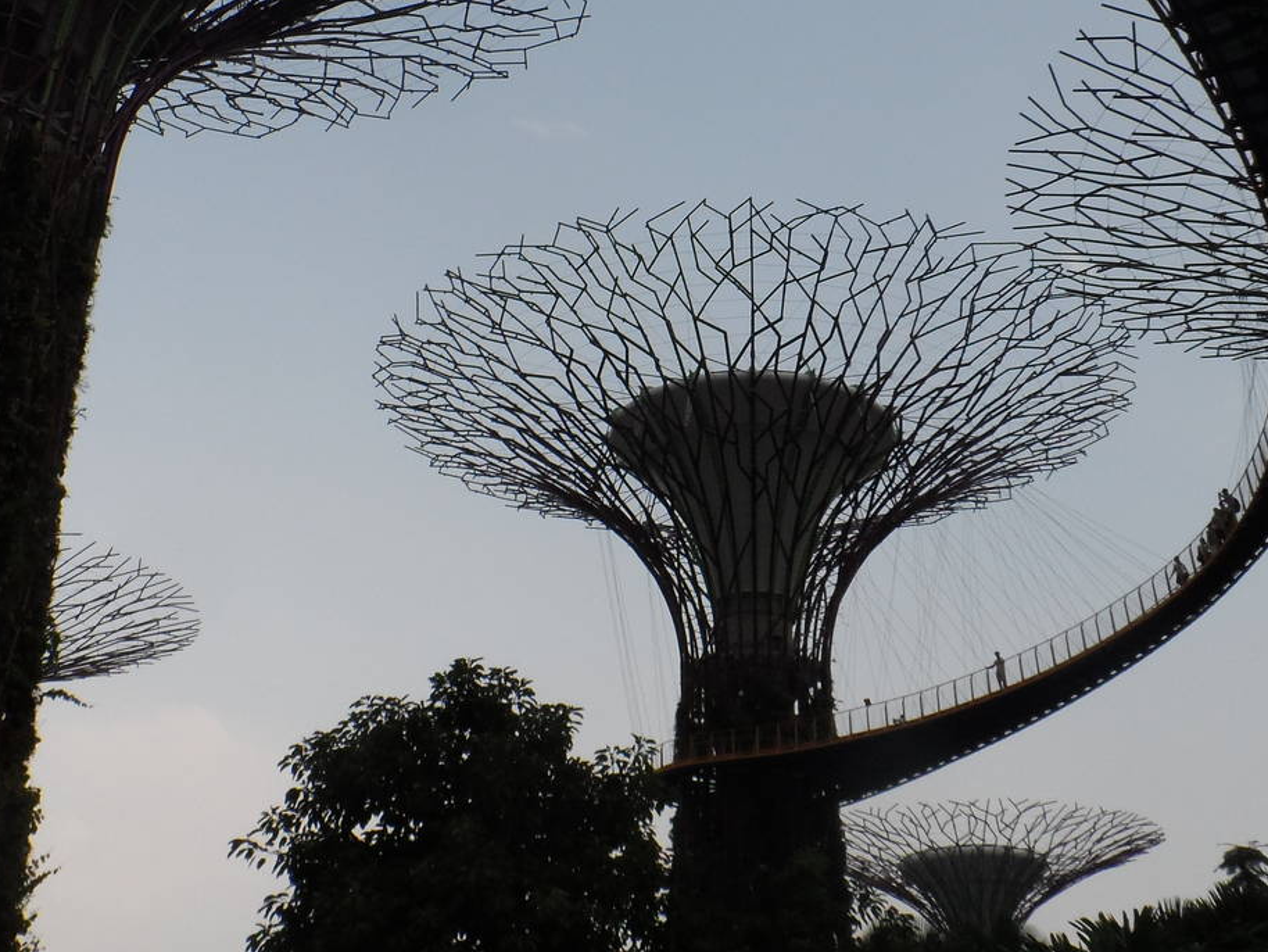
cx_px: 671
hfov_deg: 44.8
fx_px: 1539
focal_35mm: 42
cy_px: 265
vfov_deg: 33.8
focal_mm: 4
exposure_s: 1/500
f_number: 4.5
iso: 120
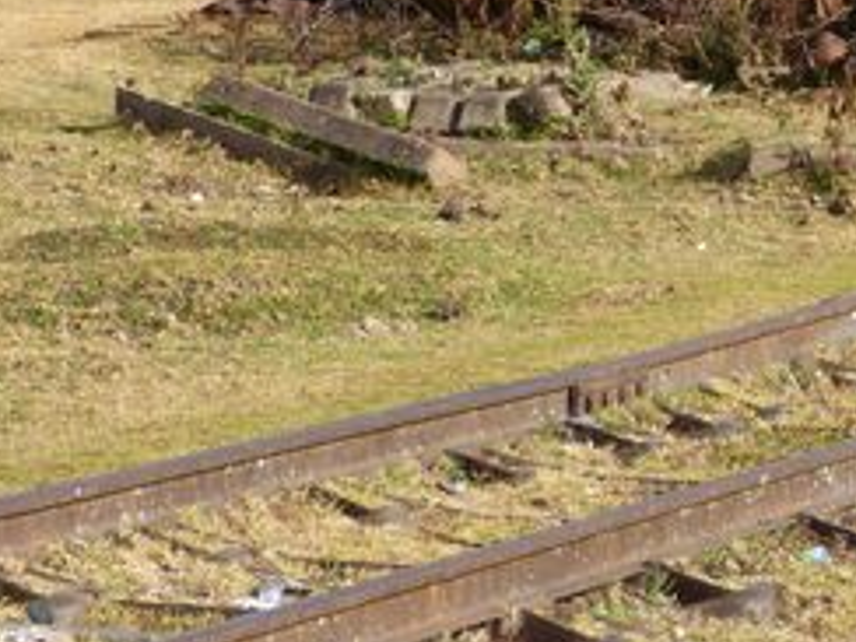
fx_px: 6479
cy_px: -126
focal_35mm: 262
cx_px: 926
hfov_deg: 7.5
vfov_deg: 5.6
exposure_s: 1/640
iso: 100
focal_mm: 14.5
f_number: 4
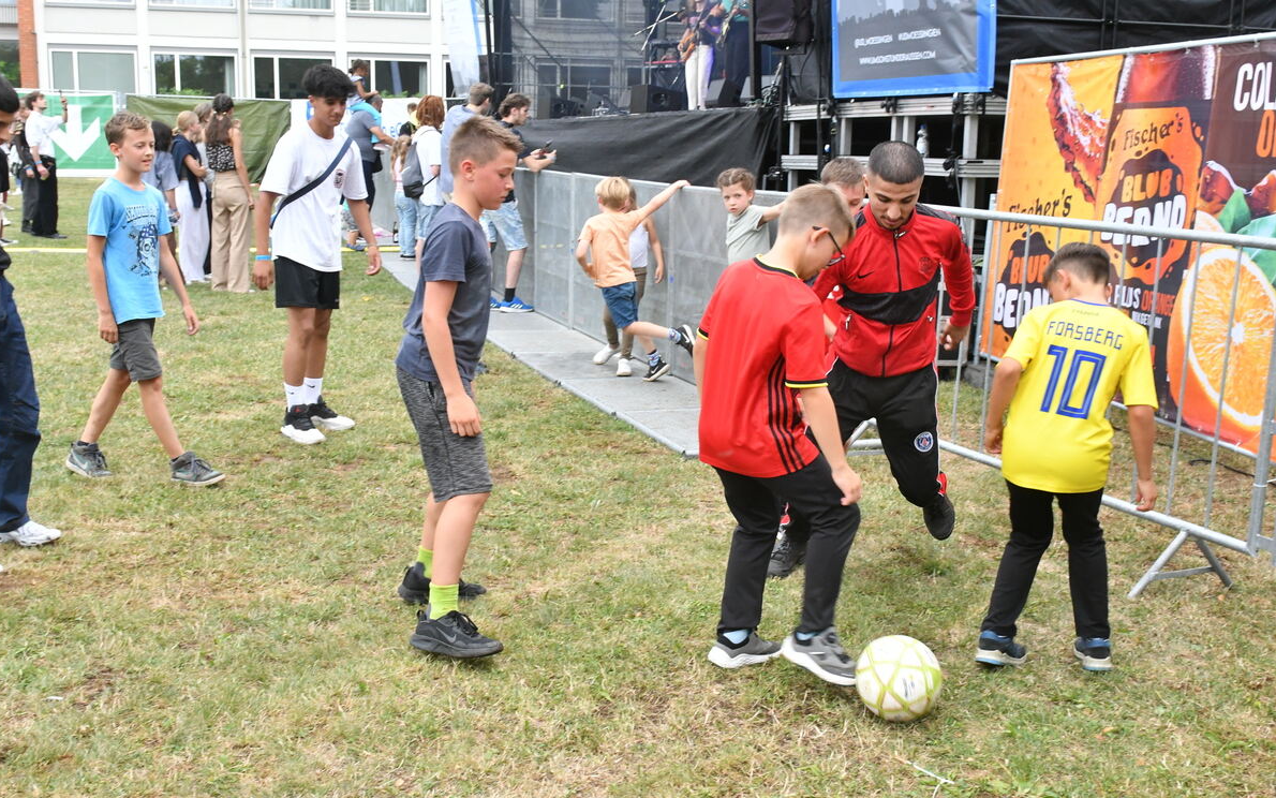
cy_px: 386
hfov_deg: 52.7
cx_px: 634
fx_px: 1287
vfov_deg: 34.4
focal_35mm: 37
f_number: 7.1
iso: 2000
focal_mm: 24
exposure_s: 1/200
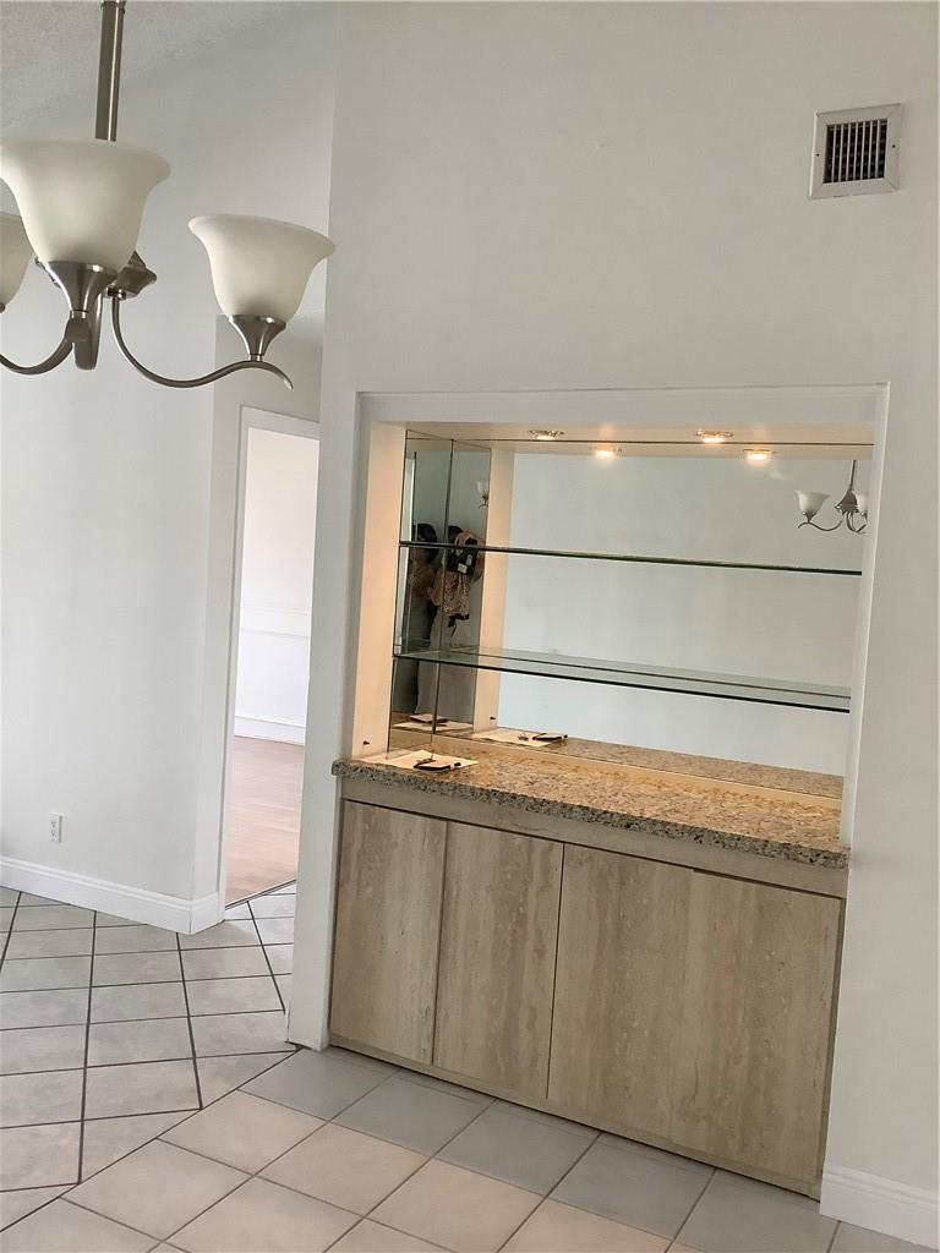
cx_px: 470
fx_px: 1122
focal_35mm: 31
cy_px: 626
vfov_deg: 58.4
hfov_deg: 45.4
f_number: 2.4
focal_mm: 3.3
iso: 125
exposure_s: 1/60
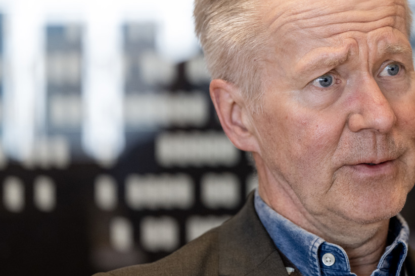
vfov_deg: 8.9
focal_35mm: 154
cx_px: 275
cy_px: 96
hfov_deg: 13.3
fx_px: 1775
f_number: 2.8
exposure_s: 1/250
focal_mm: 93
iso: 2000
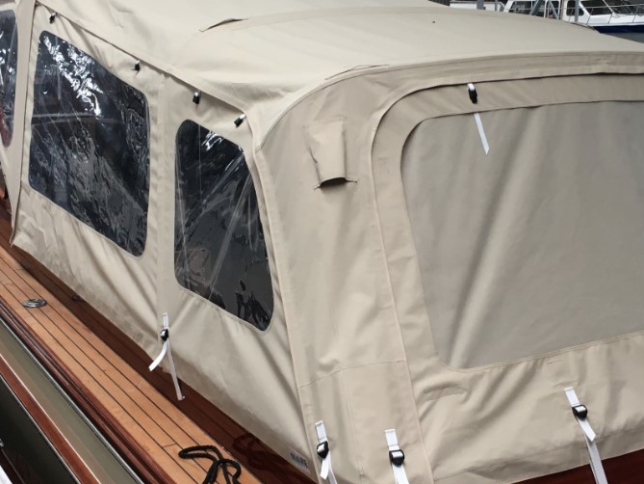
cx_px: 348
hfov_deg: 36.8
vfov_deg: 28.0
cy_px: 235
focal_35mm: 52
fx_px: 968
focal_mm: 4.15
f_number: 2.2
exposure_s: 1/33
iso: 32
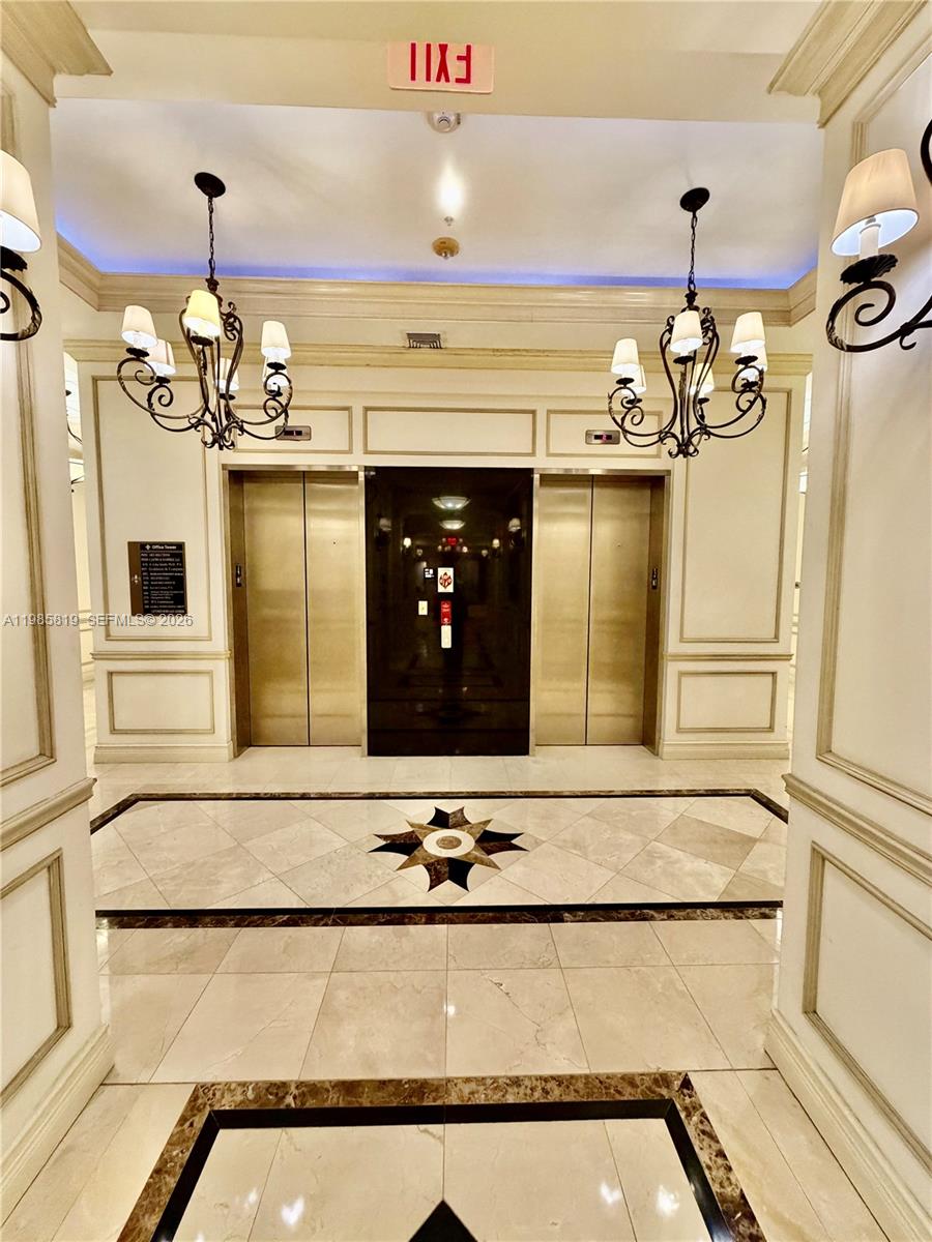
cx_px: 466
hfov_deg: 85.7
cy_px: 621
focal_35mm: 14
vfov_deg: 102.1
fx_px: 503
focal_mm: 2.22
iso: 500
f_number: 2.2
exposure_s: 1/60
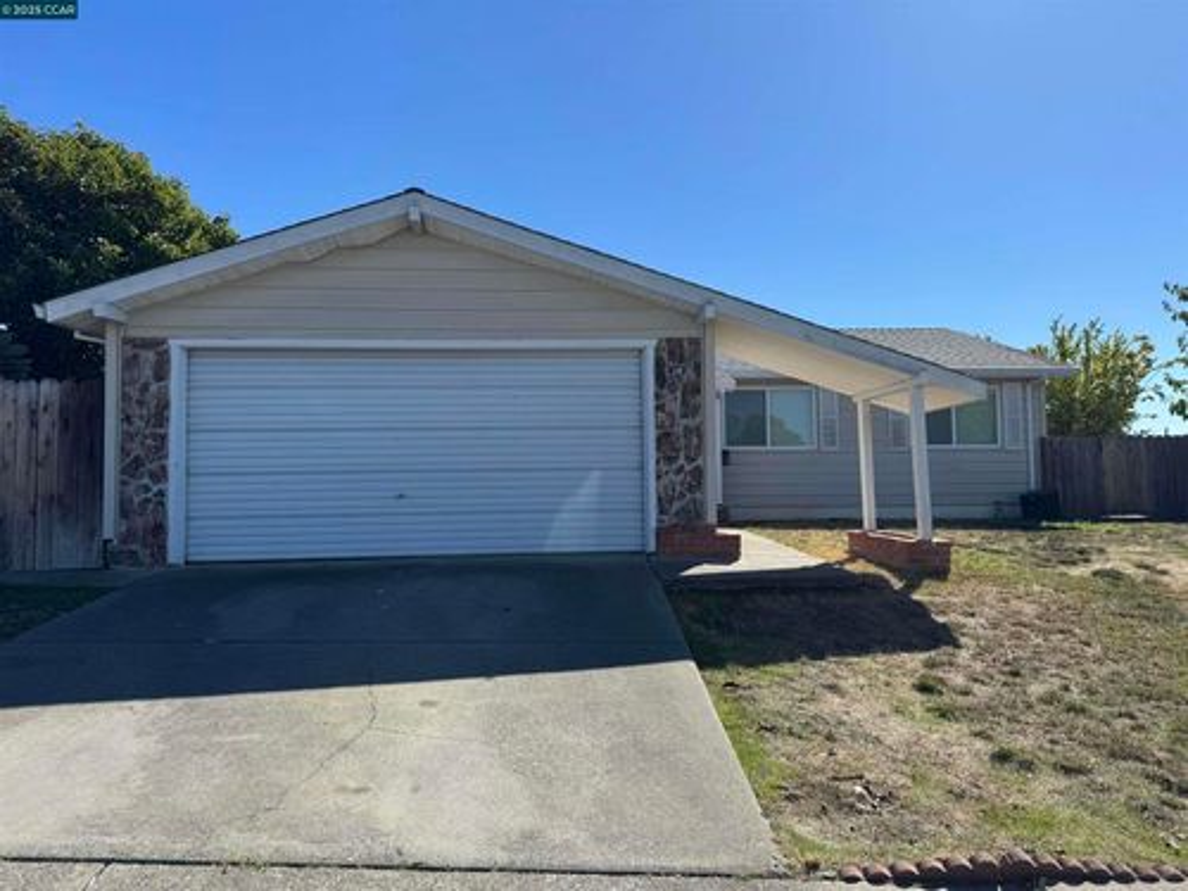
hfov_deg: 71.6
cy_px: 446
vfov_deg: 56.8
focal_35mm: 24
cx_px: 594
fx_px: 824
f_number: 1.78
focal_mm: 6.76
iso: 80
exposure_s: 1/4310
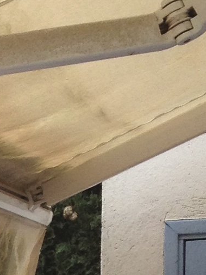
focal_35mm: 226
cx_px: -151
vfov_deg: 8.2
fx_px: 1792
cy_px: 609
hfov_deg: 6.4
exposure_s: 1/363
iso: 50
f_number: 2.4
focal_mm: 4.28
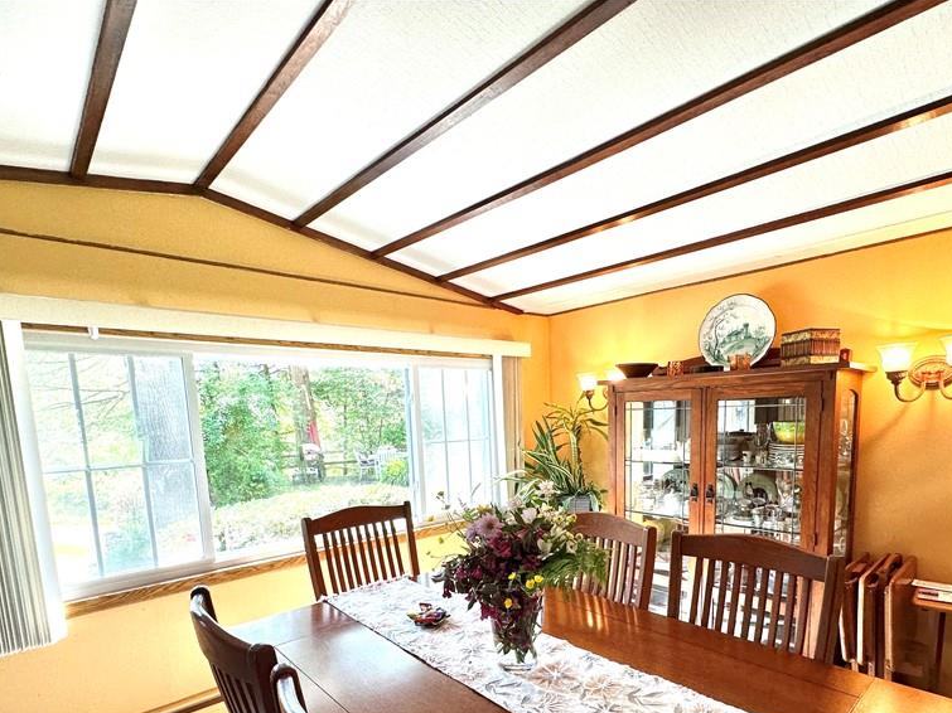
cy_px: 481
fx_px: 522
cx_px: 522
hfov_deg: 84.4
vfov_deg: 66.6
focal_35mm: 19
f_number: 2.2
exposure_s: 1/120
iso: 125
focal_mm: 2.22
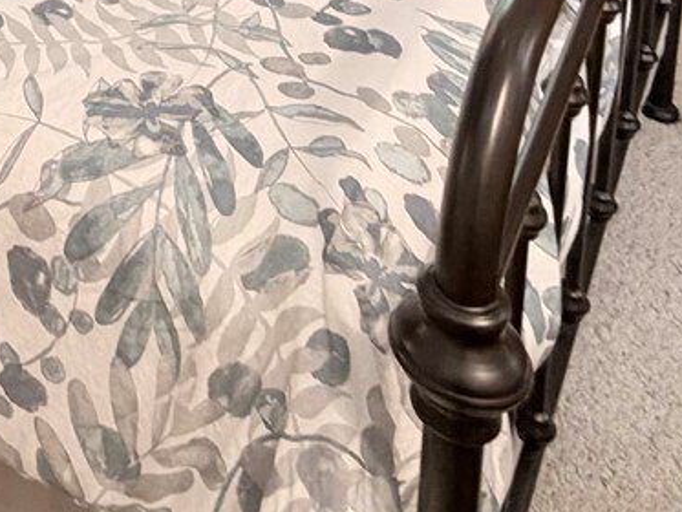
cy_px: -452
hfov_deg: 28.4
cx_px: -113
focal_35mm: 60
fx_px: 1182
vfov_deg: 18.3
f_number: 2.2
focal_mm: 2.22
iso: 200
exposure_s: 1/60
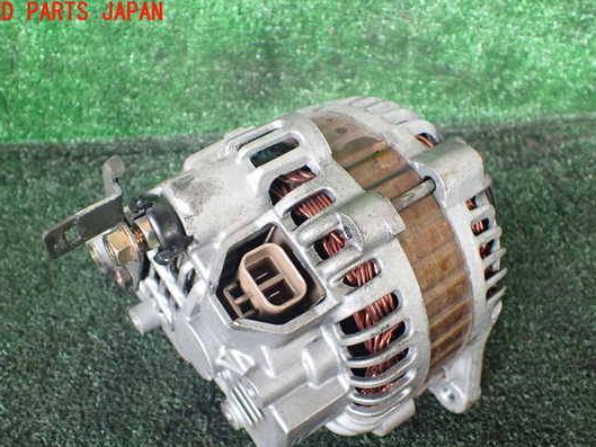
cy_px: 252
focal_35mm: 34
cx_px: 296
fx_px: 586
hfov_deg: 53.9
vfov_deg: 41.7
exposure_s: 1/125
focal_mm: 5.4
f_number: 2.3
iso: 800
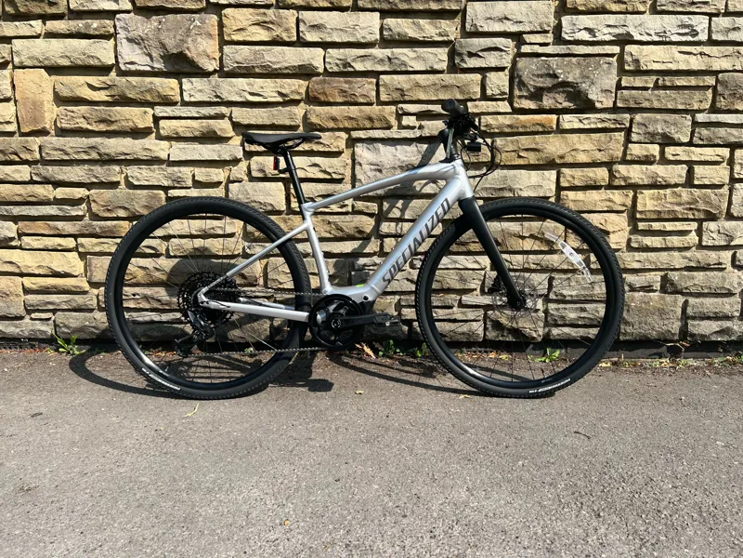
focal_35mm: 26
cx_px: 372
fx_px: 558
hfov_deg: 67.3
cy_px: 279
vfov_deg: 53.1
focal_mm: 5.7
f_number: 1.5
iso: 50
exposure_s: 1/2915
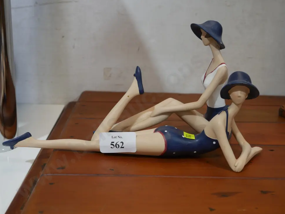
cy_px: 106
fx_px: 346
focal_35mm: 42
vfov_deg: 34.4
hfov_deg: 44.8
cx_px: 139
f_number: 4.5
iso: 320
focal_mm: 20
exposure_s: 1/60
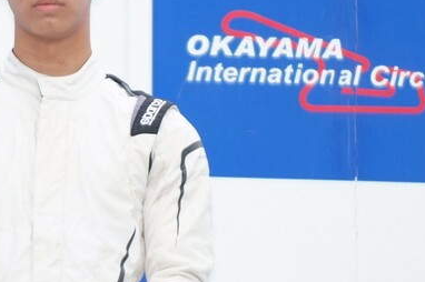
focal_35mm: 566
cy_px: 74
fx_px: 6676
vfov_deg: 2.4
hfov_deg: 3.6
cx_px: 47
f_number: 3.5
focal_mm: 200
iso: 400
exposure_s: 1/500
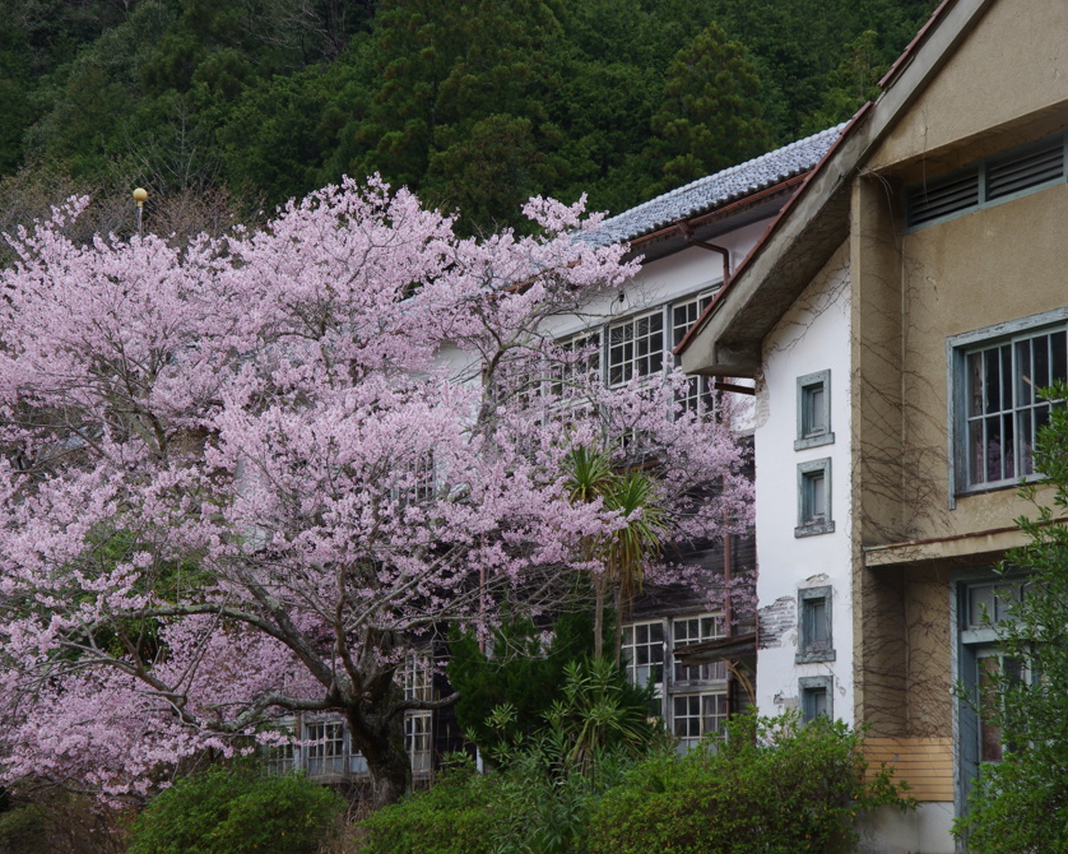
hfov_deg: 18.6
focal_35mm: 103
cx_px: 534
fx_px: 3255
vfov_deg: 14.9
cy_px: 424
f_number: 9
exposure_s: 1/160
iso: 400
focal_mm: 60
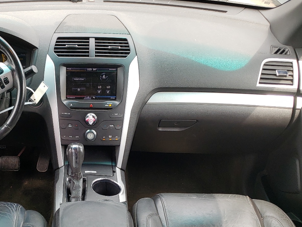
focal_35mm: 44
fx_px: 384
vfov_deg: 32.2
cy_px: 174
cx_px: 79
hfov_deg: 41.8
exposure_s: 1/270
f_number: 1.5
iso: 50
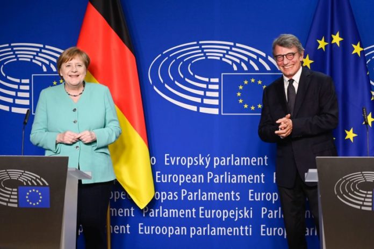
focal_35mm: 75
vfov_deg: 18.2
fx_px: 779
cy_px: 124
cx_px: 187
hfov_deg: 27.0
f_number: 4
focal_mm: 75
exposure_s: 1/400
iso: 2500
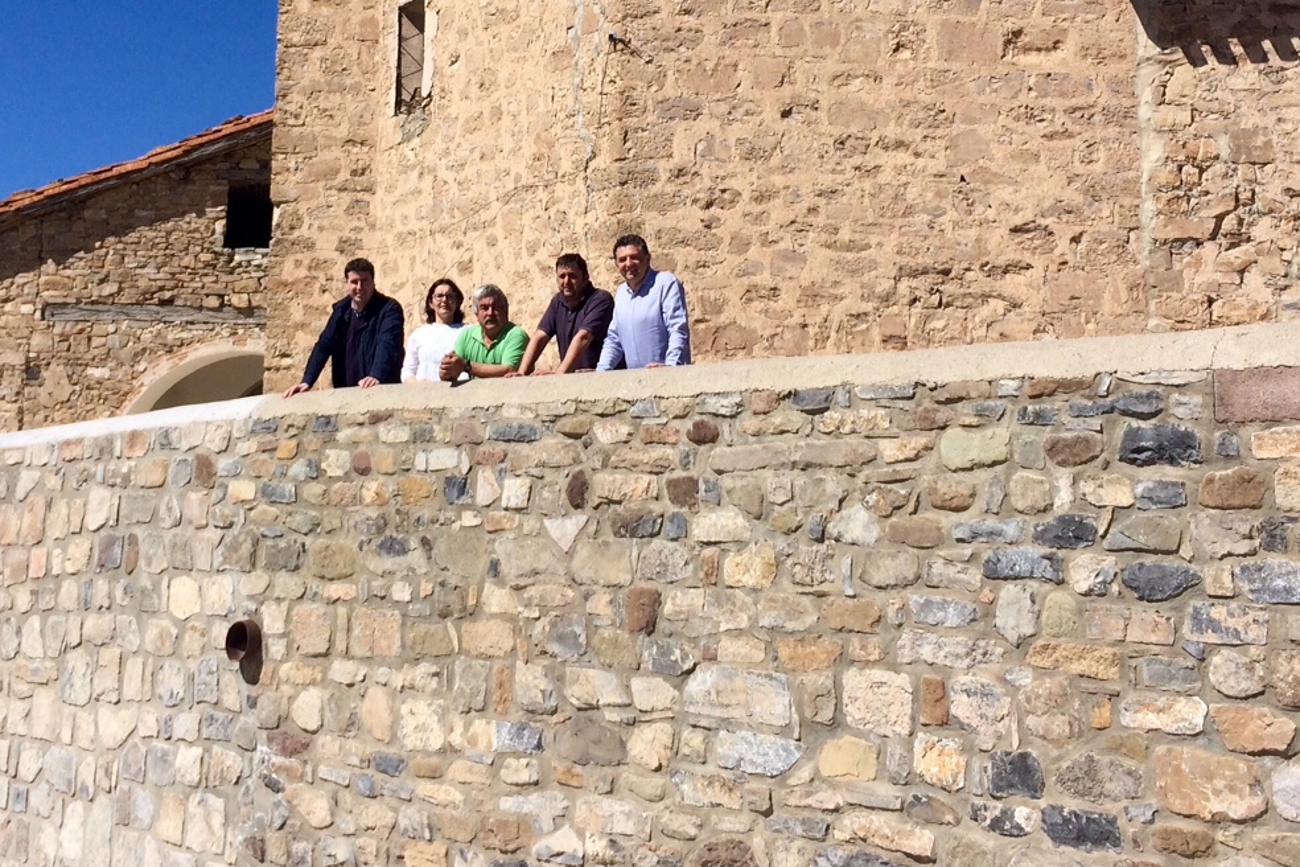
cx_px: 560
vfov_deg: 26.5
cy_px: 176
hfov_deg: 39.5
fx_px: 1805
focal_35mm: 50
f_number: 2.2
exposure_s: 1/3731
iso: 32
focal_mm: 4.15
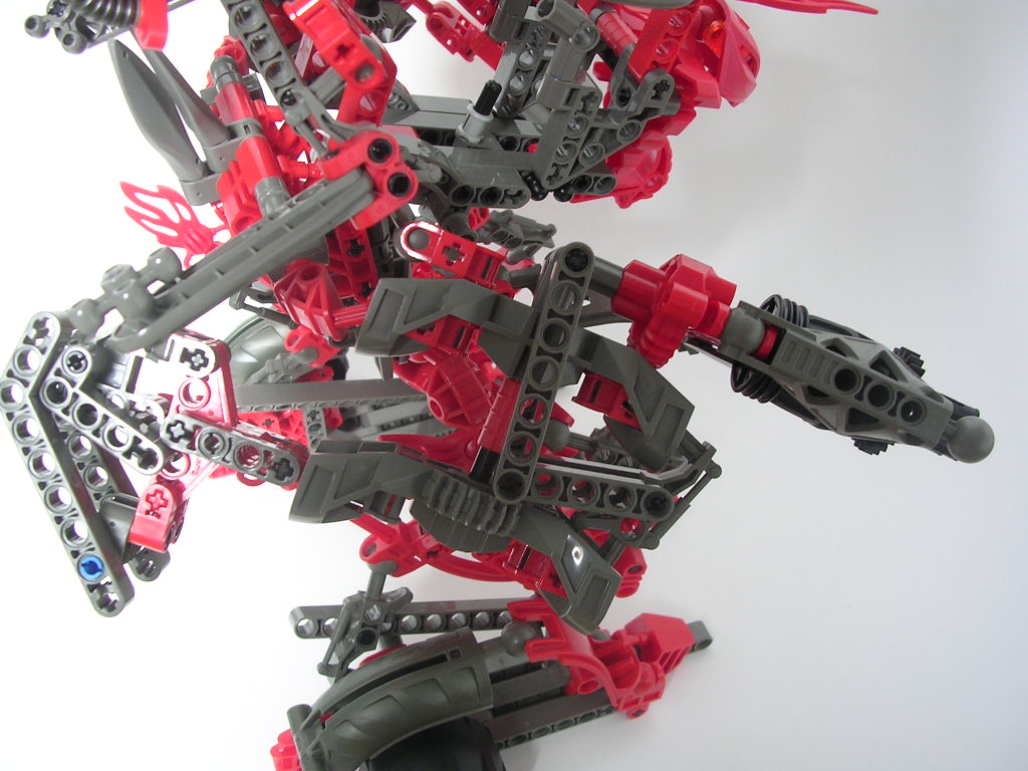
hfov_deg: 49.0
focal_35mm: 38
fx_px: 1128
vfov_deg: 37.7
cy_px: 386
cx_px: 514
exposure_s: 1/8.4
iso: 100
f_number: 2.8
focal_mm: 5.8
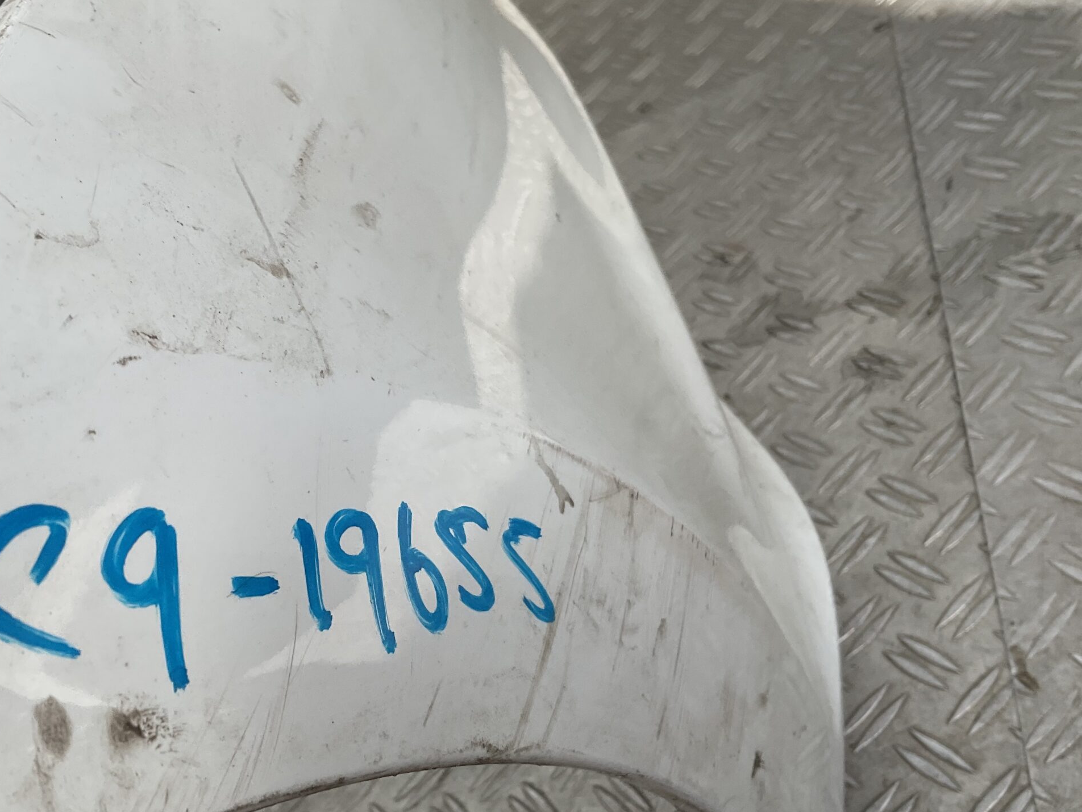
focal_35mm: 39
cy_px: 490
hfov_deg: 47.5
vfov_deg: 36.7
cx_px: 410
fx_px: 1219
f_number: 1.8
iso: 16
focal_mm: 3
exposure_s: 1/457
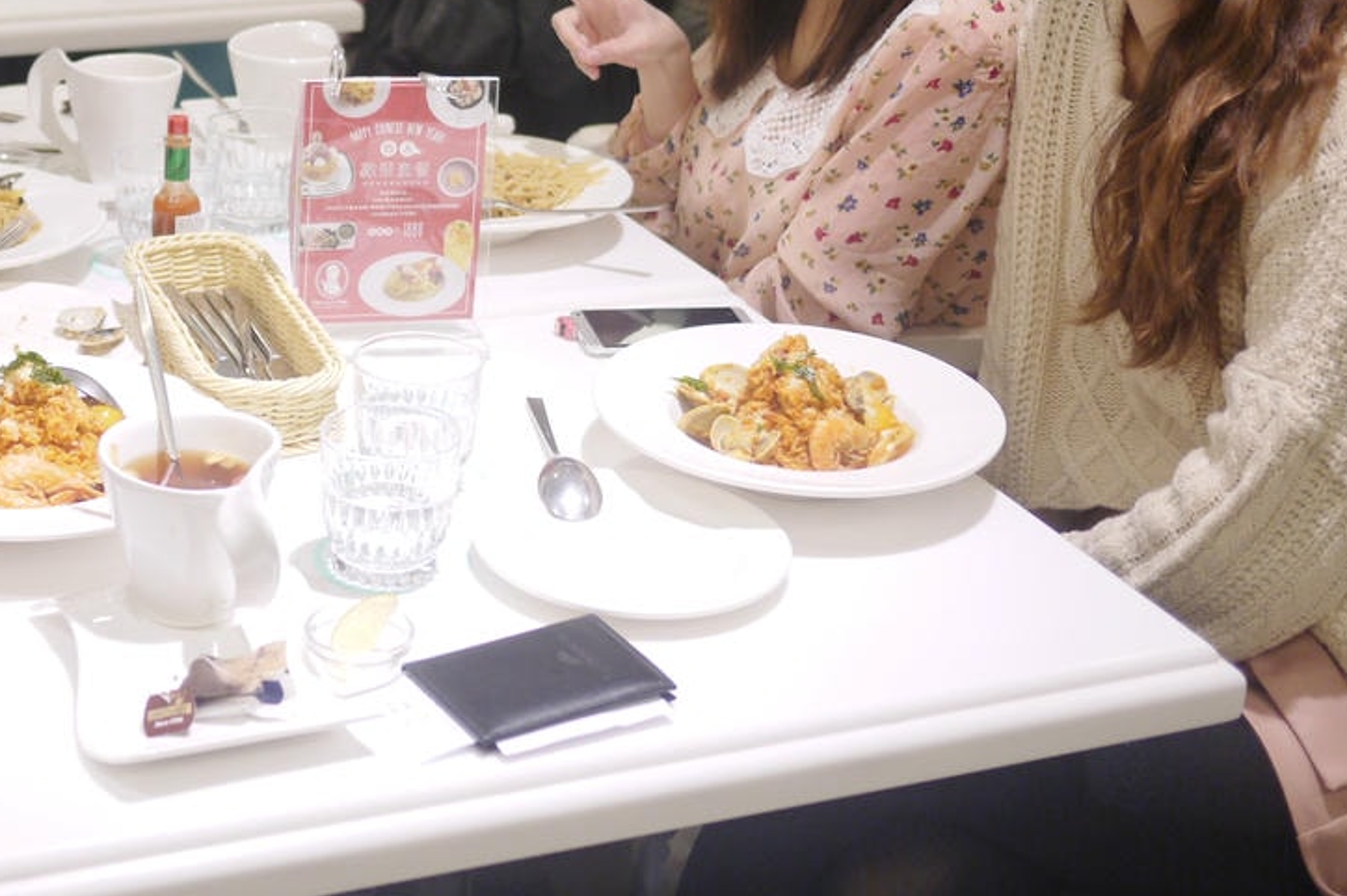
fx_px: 2580
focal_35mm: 69
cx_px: 361
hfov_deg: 28.9
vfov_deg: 19.6
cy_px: 216
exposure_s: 1/100
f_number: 1.7
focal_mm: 20
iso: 160
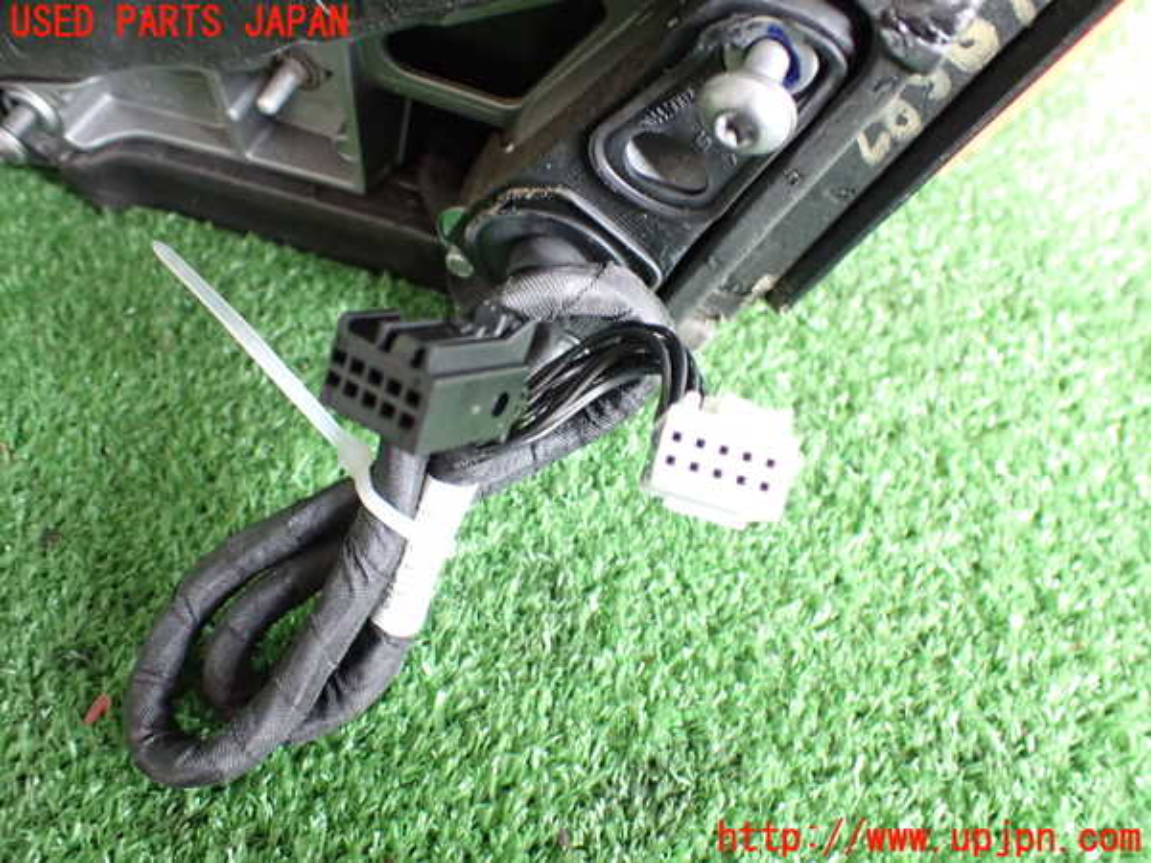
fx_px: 998
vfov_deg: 46.8
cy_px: 432
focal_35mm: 30
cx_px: 576
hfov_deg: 60.0
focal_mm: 5.4
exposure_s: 1/40
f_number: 2.3
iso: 800
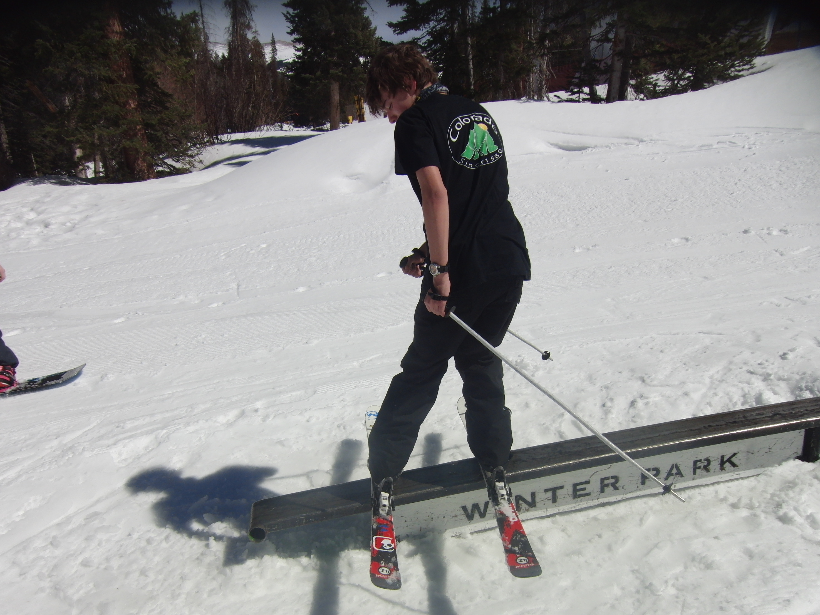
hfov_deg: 69.4
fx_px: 592
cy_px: 302
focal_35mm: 25
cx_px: 409
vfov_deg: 54.9
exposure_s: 1/800
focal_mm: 4.3
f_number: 7.5
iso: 100
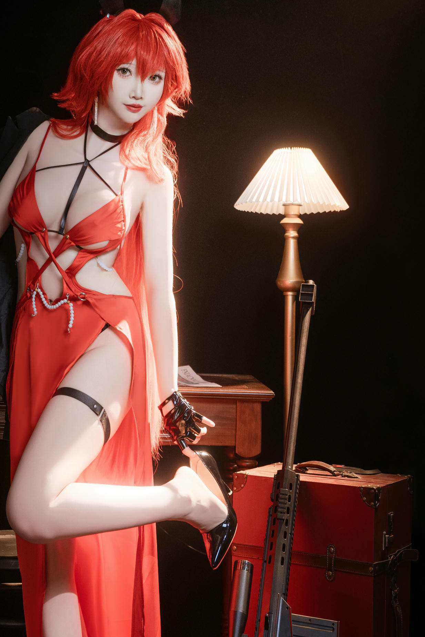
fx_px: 1151
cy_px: 366
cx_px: 118
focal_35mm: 65
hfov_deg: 20.8
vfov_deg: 30.9
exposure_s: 1/80
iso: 640
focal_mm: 40
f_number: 4
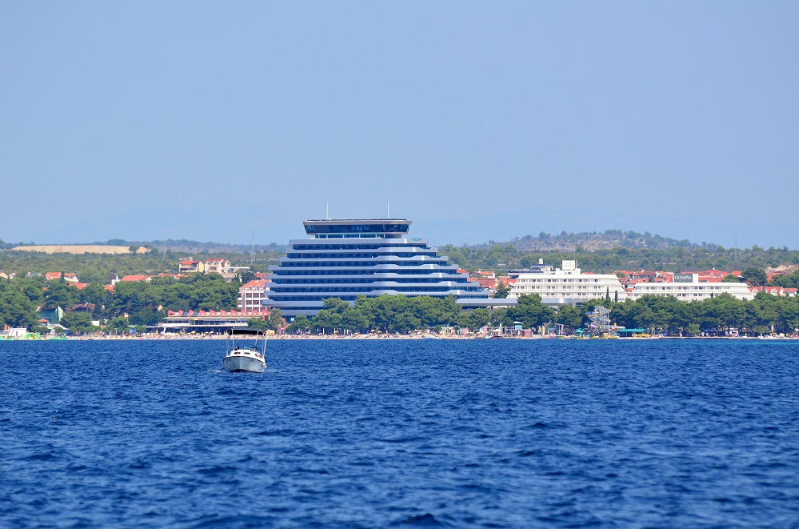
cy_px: 264
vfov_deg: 3.8
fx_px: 7971
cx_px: 400
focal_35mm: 360
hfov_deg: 5.7
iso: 400
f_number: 6.3
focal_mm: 240
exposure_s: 1/1600
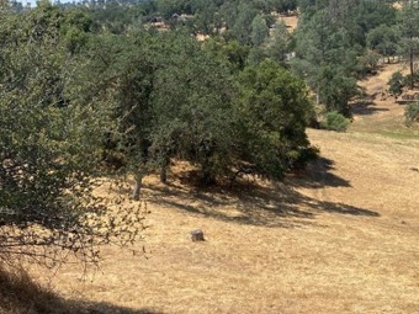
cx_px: 226
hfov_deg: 38.9
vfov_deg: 29.5
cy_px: 102
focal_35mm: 49
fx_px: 593
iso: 32
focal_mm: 4.25
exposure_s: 1/2688
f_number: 1.8
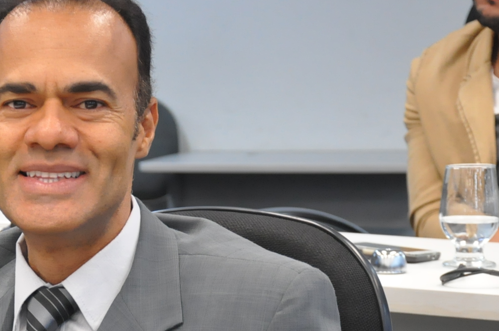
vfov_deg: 7.3
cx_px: 54
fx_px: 2575
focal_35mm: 186
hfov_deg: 11.0
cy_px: 289
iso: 2000
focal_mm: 58
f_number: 5
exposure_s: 1/80
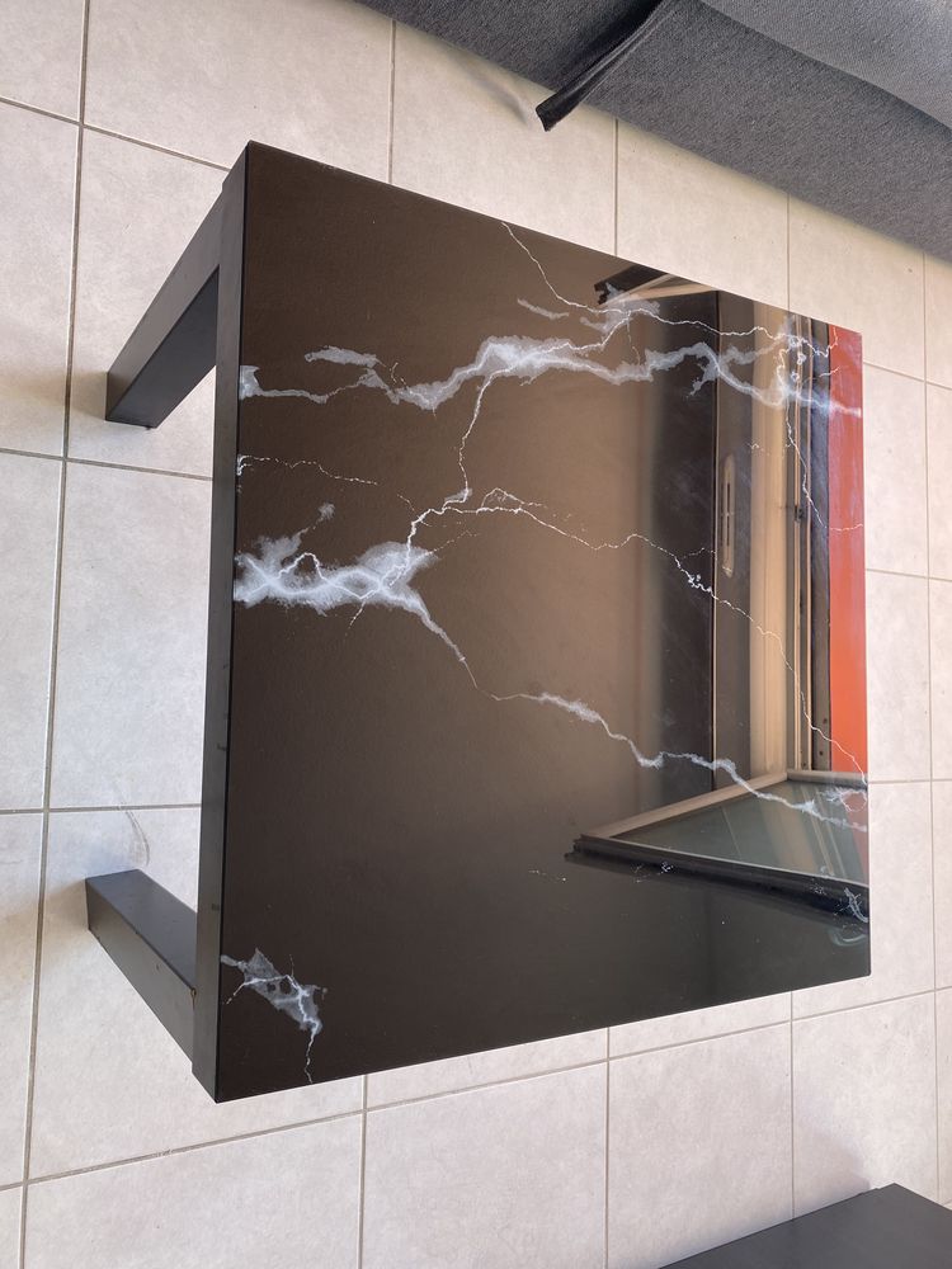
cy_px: 634
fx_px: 953
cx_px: 476
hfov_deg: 53.1
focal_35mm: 26
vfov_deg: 67.3
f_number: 1.8
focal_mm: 4.25
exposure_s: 1/121
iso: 100
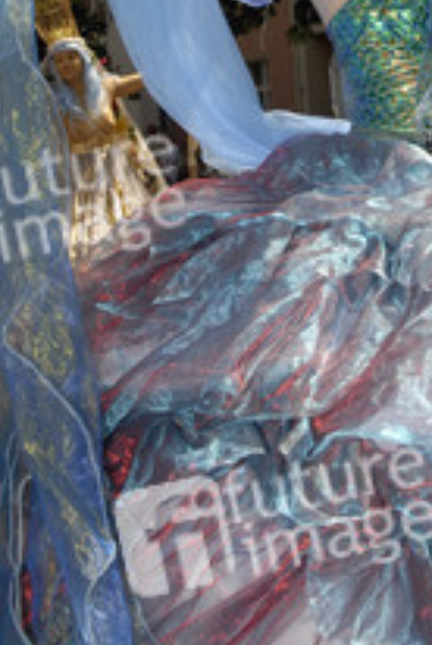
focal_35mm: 67
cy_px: 53
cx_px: 369
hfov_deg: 20.1
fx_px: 1201
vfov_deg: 28.8
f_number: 10
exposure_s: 1/250
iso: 200
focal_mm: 23
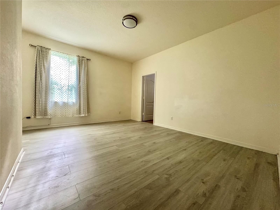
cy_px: 105
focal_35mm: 14
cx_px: 140
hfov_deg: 102.1
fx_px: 113
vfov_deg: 85.7
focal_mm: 2.22
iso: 640
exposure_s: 1/60
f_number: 2.2
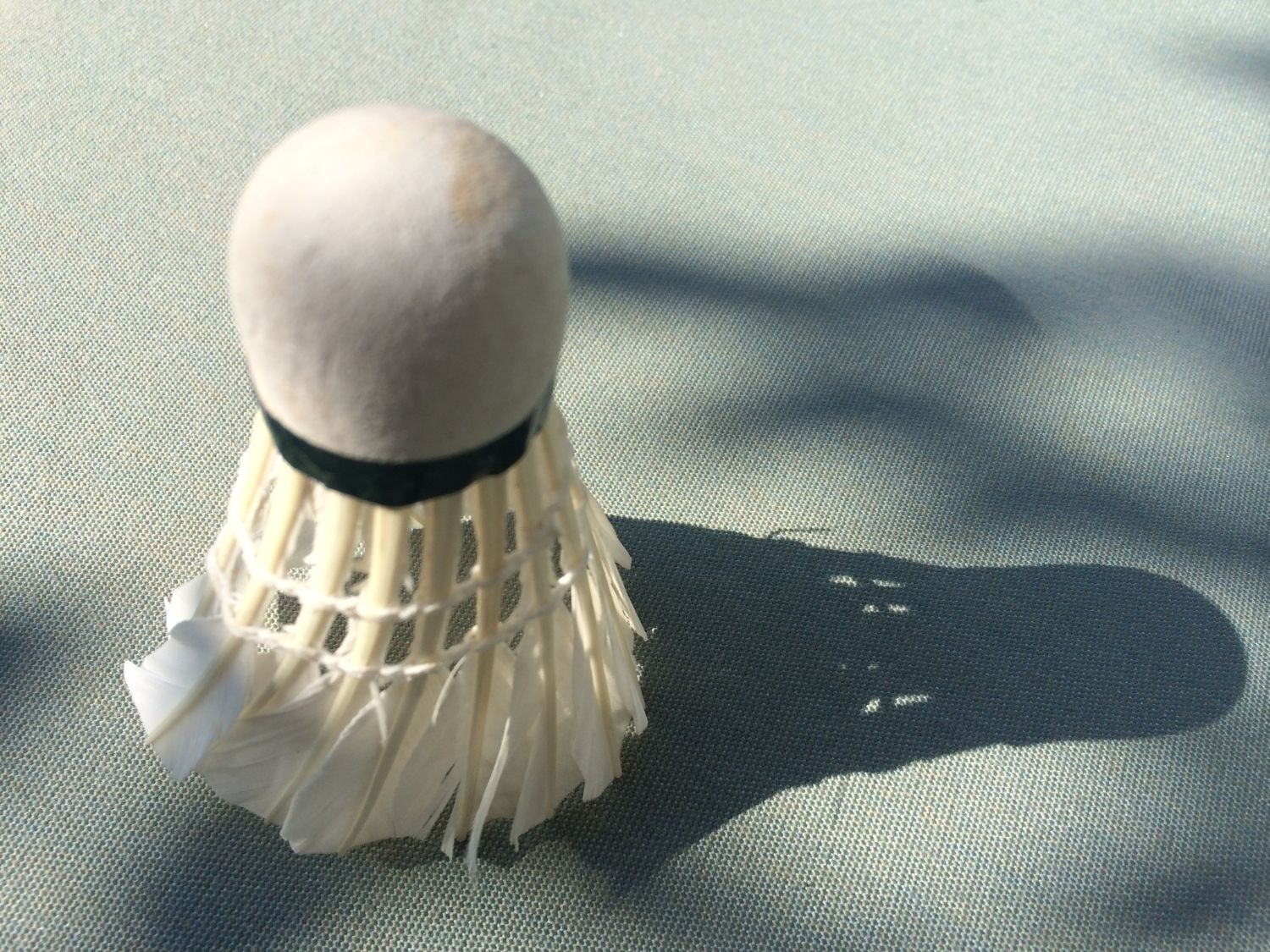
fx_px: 1101
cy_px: 476
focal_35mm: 30
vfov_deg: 46.8
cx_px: 635
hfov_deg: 60.0
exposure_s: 1/1866
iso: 40
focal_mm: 4.12
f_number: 2.2
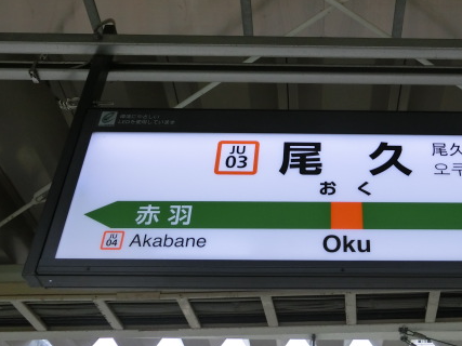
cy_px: 90
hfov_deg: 36.7
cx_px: 342
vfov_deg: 28.2
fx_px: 680
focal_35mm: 51
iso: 200
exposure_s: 1/125
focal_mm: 6
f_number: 3.9
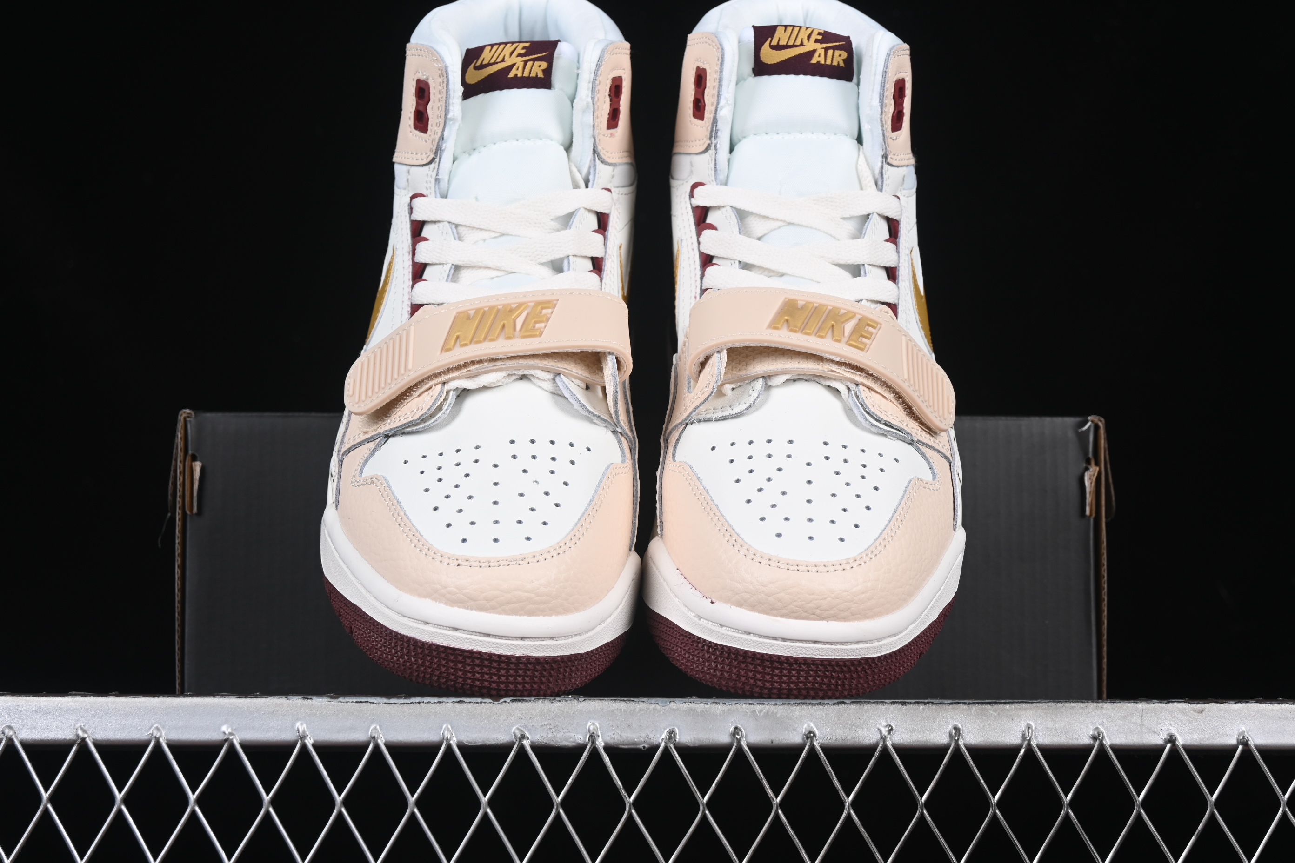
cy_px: 432
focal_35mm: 75
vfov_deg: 18.2
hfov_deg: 27.0
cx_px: 648
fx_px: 2698
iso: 160
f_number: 8
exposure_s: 1/80
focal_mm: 50
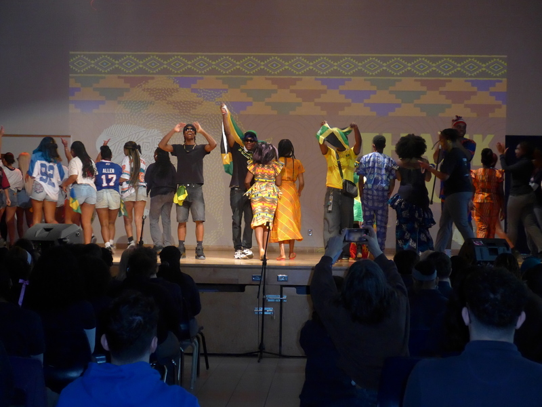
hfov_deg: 27.8
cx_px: 271
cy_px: 204
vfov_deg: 21.0
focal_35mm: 70
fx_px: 1096
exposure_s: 1/60
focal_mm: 15
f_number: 4.2
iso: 800
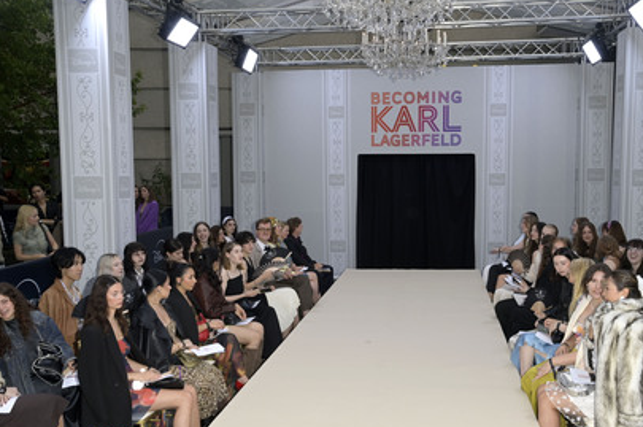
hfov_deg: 49.6
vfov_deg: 34.1
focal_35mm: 39
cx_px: 344
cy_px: 229
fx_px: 696
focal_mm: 35
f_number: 8
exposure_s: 1/250
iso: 500
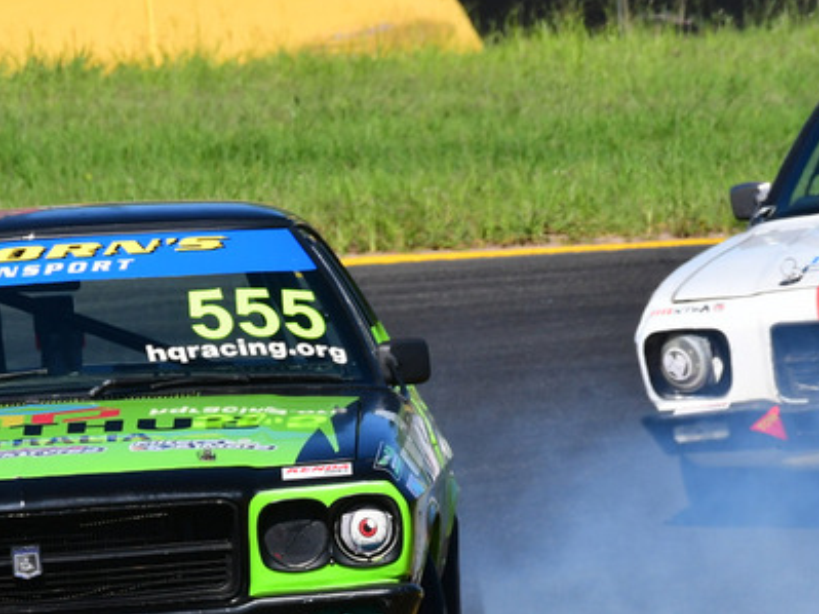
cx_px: 158
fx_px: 23960
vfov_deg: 1.5
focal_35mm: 1013
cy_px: 425
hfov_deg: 2.0
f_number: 13
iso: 500
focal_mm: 350
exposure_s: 1/640
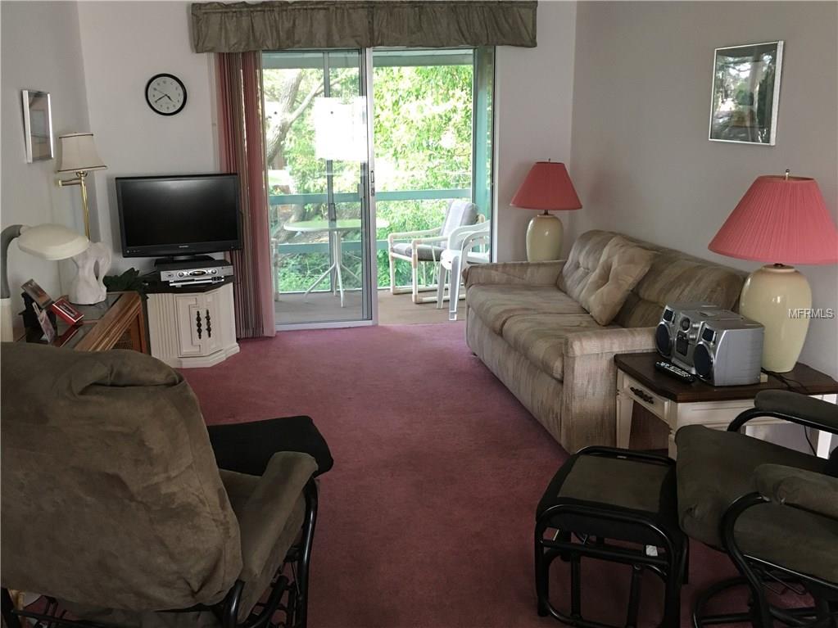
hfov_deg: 61.7
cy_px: 314
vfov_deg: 48.2
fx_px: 702
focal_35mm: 29
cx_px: 419
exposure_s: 1/30
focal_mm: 4.15
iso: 125
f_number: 2.2
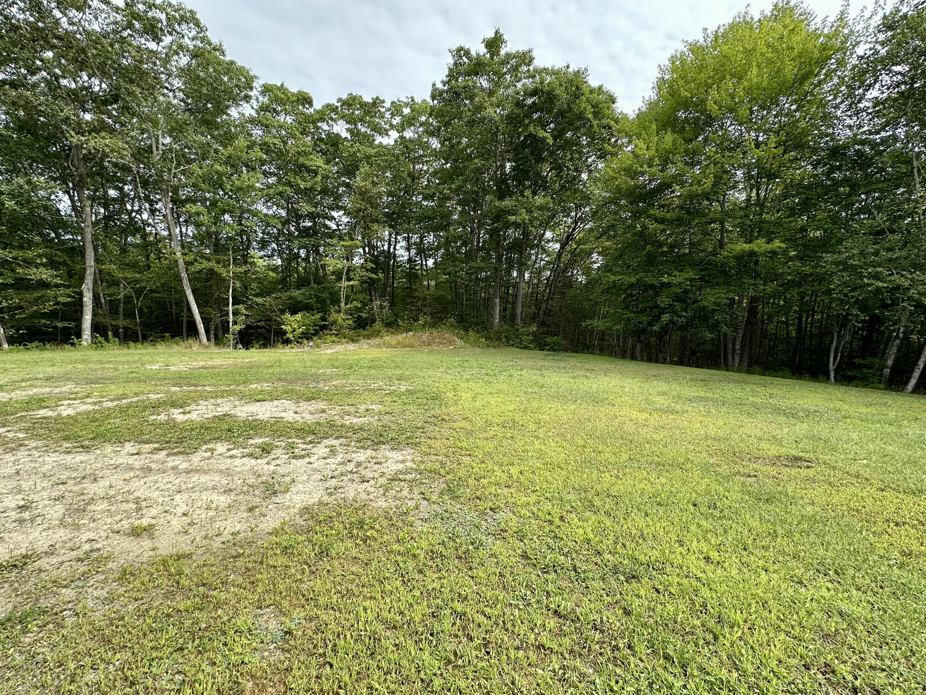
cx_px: 463
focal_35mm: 14
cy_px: 348
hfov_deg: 102.1
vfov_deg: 85.7
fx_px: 375
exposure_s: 1/640
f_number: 2.2
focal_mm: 2.22
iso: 40
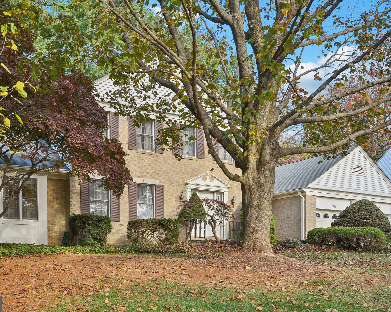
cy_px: 156
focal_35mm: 35
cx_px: 186
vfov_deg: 42.2
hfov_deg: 51.5
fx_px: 405
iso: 400
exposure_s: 1/80
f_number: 8
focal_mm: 31
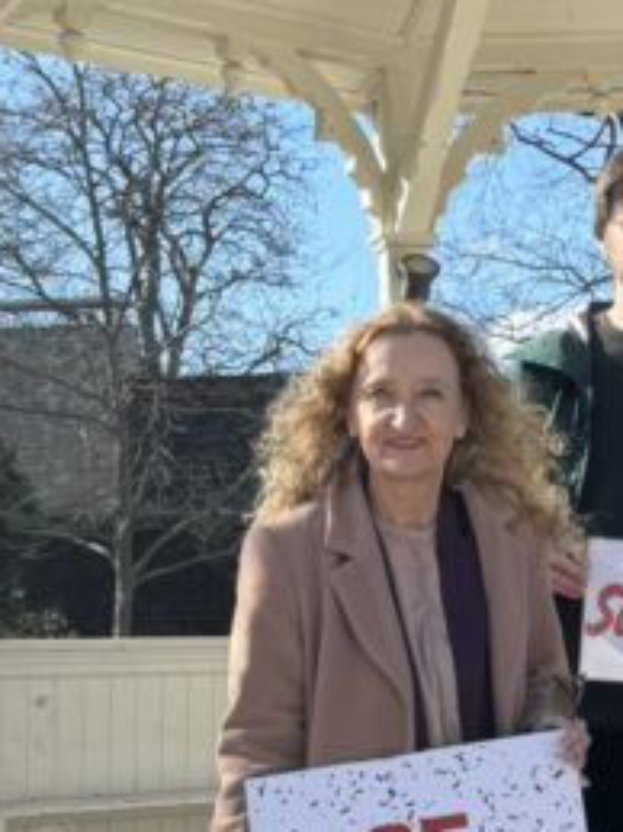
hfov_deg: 15.2
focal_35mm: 95
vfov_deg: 20.6
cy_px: 485
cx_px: 639
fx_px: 2282
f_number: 1.78
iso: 80
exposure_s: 1/1678
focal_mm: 6.76
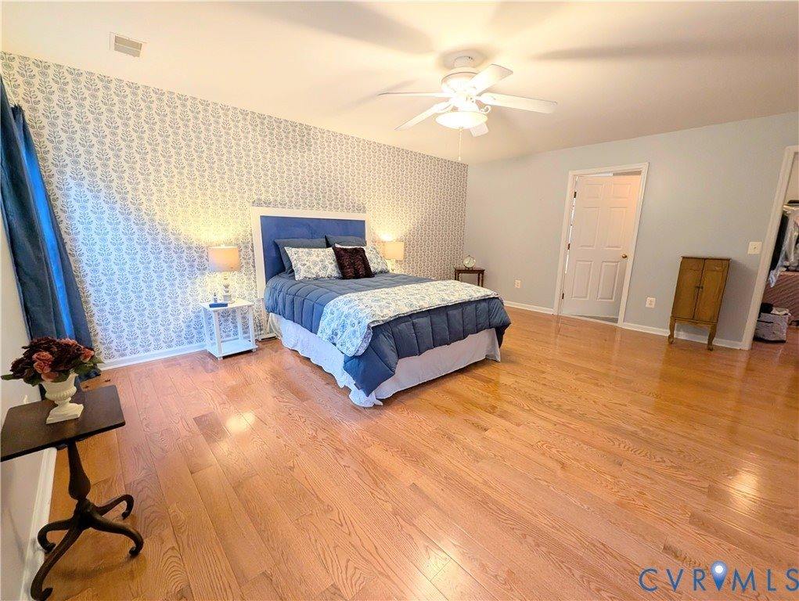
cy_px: 300
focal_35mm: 13
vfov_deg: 90.0
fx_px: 300
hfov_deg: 106.1
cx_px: 400
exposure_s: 1/60
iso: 147
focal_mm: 1.95
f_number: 2.2
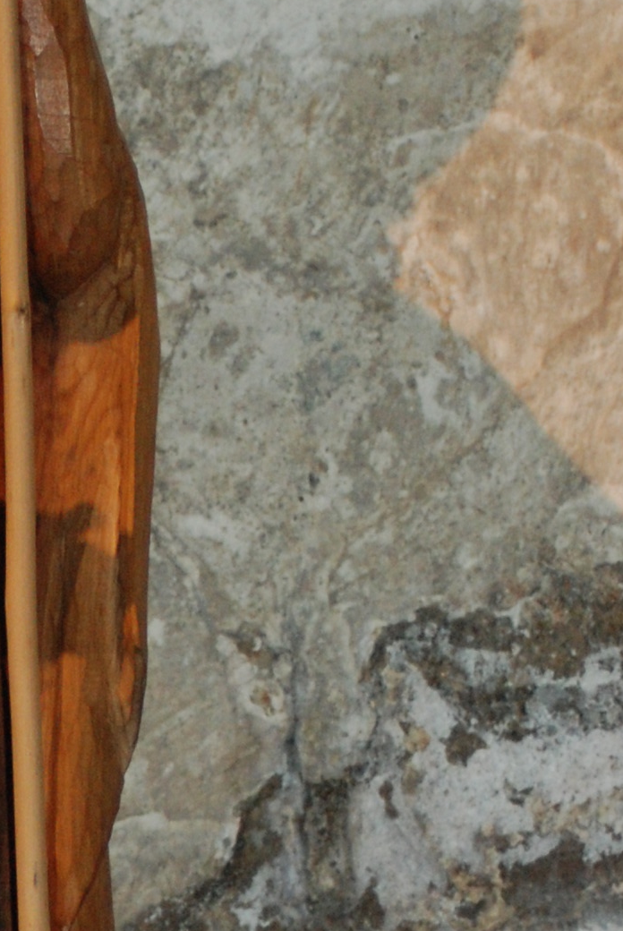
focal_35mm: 391
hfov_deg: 3.5
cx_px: -354
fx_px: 10122
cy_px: 850
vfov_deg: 5.3
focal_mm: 70
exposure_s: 1/60
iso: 800
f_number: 5
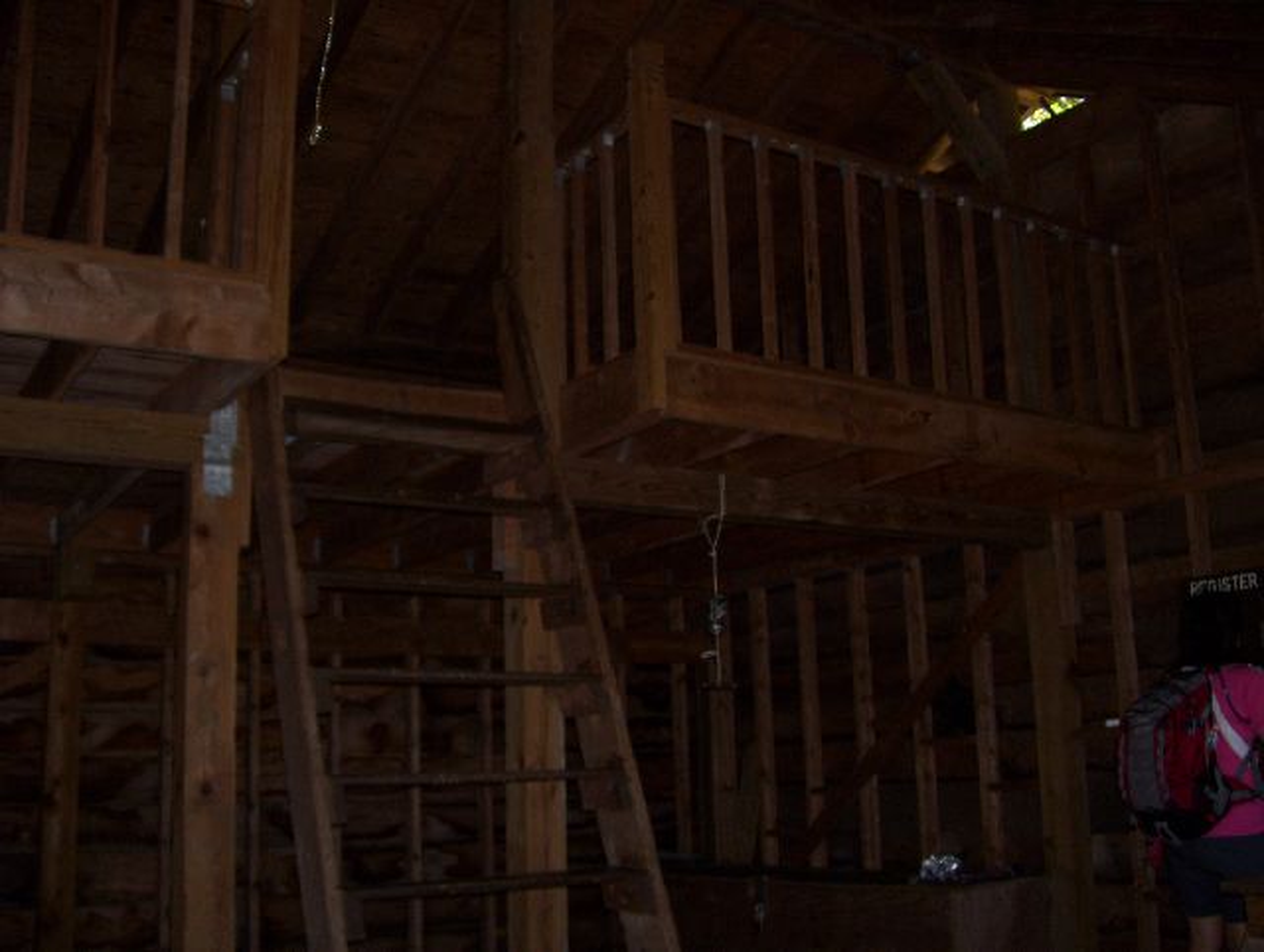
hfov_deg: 51.3
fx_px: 1317
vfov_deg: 39.8
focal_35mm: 36
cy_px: 476
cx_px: 632
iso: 80
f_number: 2.7
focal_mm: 6
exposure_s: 1/60
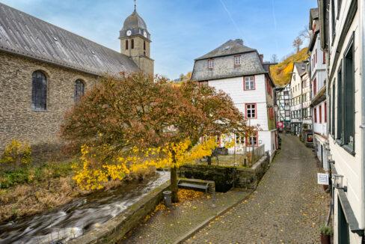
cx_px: 182
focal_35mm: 22
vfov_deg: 57.3
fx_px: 223
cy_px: 122
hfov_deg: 78.5
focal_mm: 22
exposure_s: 1/60
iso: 100
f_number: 9
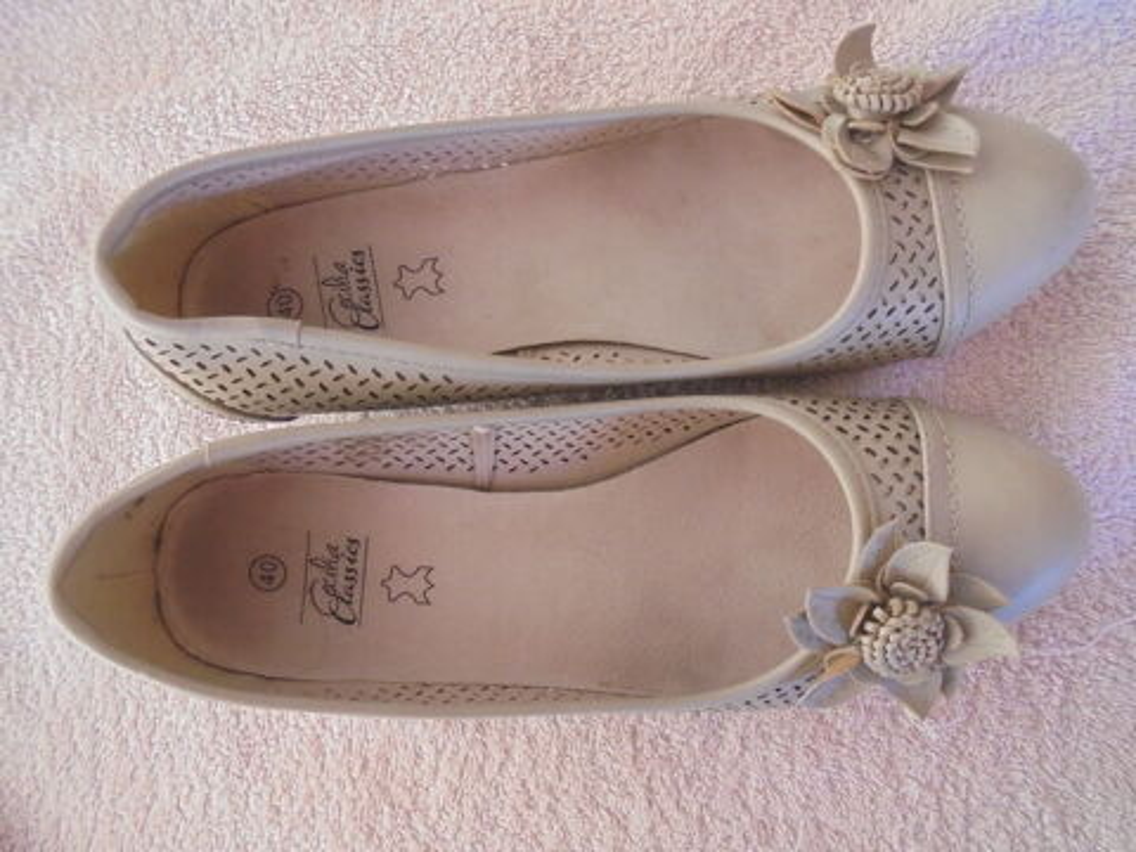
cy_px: 426
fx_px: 853
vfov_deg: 53.1
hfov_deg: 67.3
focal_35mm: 26
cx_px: 568
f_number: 3.5
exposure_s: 1/125
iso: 500
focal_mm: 4.6
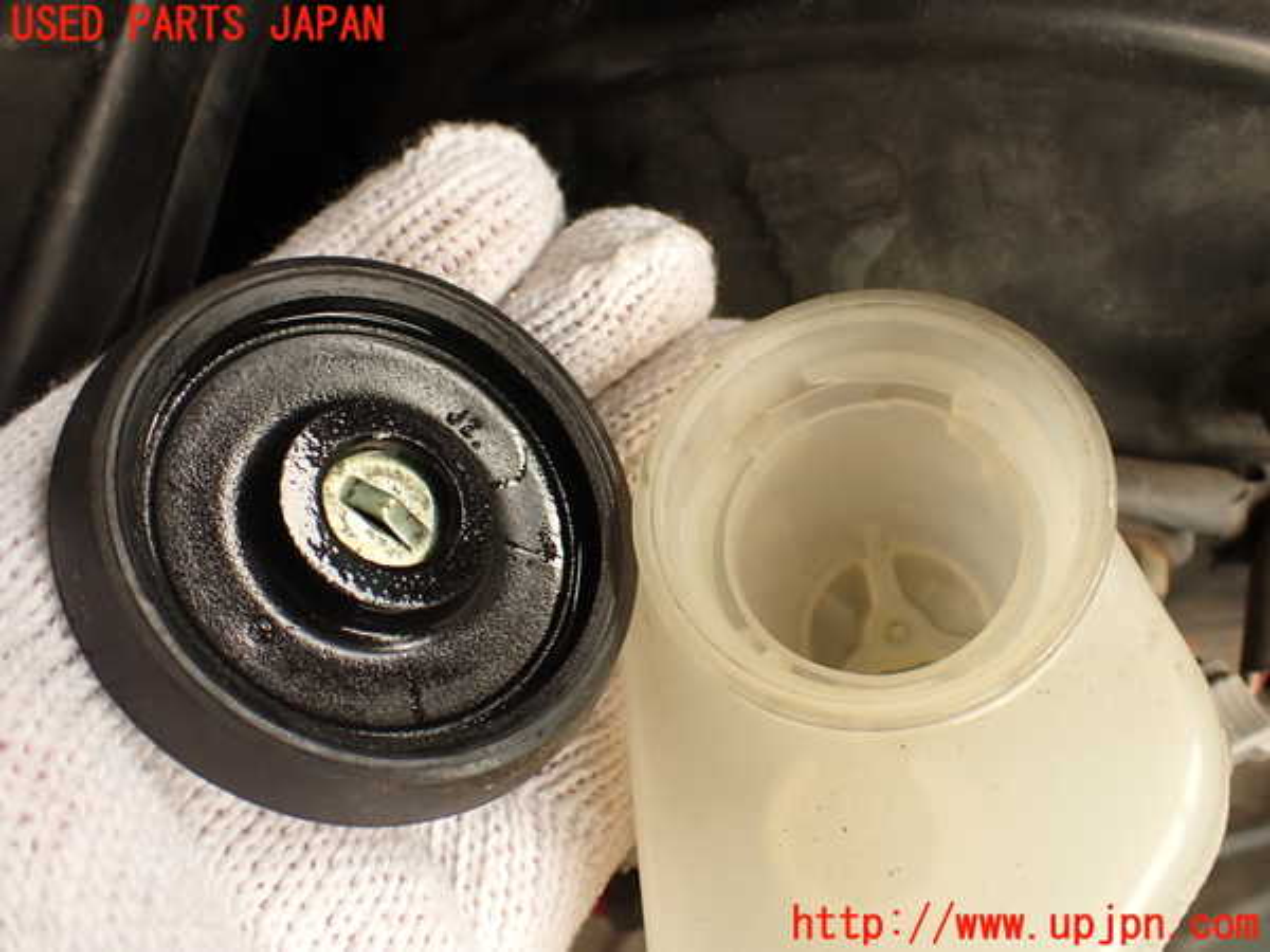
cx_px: 635
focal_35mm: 32
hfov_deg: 56.8
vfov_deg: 44.2
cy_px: 476
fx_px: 1174
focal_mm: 5.79
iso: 100
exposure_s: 1/100
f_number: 2.4
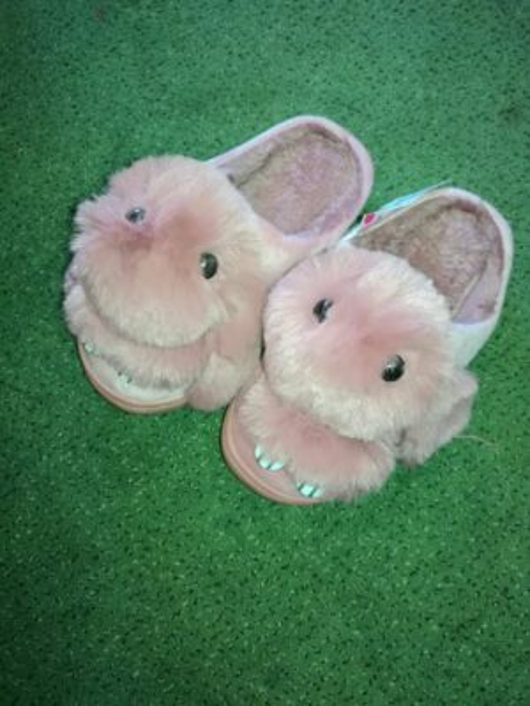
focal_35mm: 27
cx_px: 265
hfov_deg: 51.4
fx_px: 551
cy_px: 353
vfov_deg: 65.3
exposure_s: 1/20
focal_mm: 4.04
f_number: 2
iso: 640
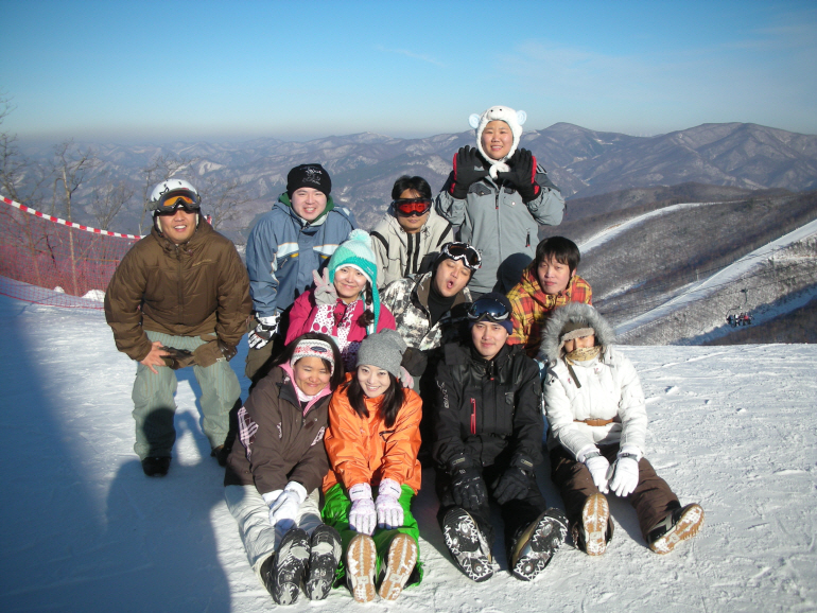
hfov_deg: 52.6
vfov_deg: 40.7
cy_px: 306
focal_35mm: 35
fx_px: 826
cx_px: 408
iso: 50
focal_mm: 5.8
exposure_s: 1/136
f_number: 7.9
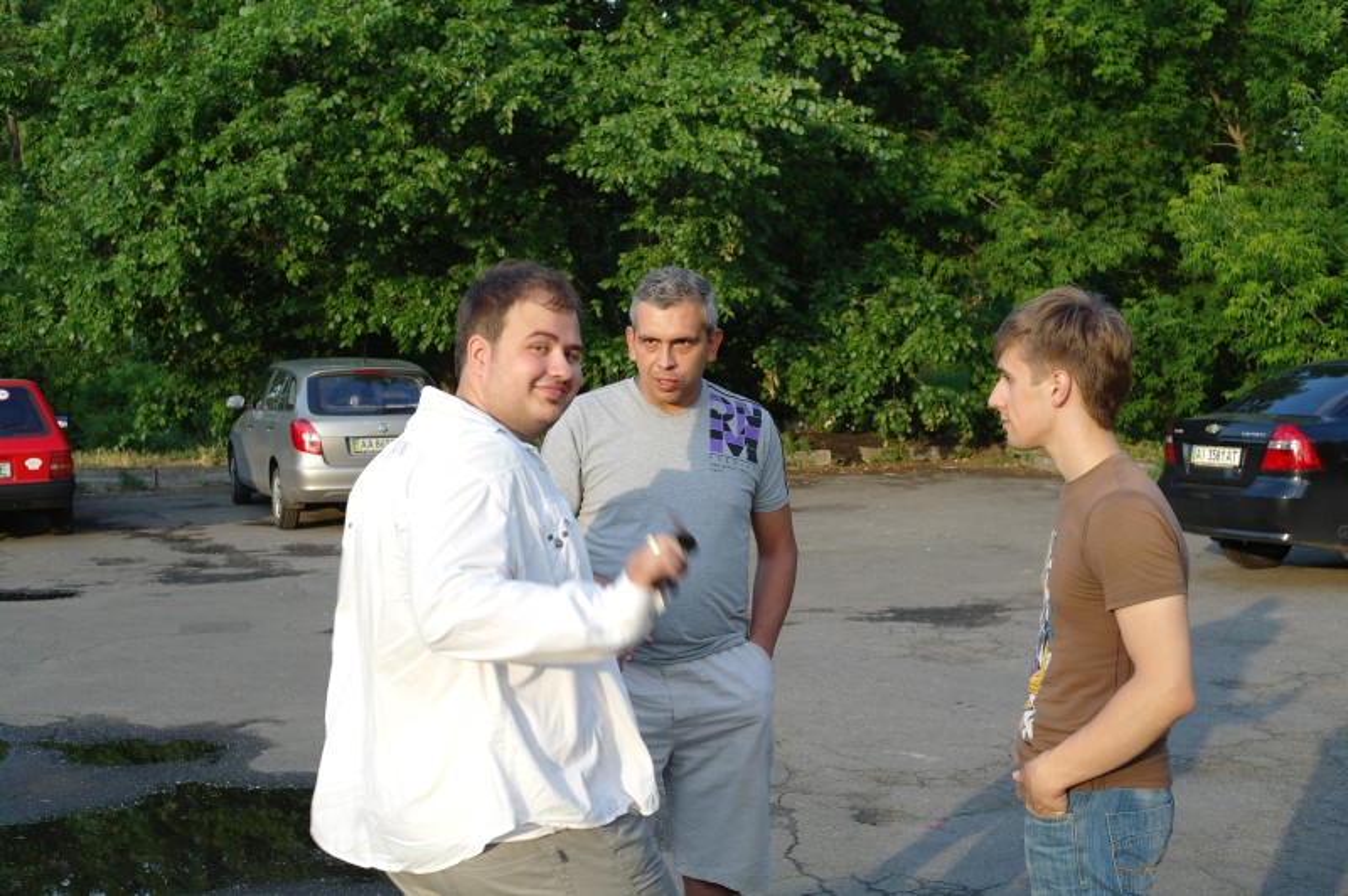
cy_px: 448
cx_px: 674
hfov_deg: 42.8
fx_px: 1721
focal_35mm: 46
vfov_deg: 29.2
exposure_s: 1/90
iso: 100
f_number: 5.6
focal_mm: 30
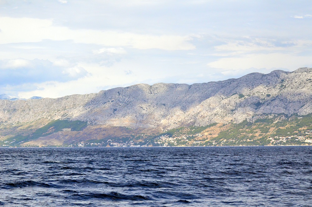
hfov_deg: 19.5
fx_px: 908
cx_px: 156
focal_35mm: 105
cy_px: 104
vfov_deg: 13.0
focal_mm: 70
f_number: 5.6
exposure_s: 1/8000
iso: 1100
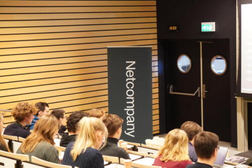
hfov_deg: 24.6
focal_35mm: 82
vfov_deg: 16.5
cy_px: 84
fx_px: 577
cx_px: 126
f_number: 5.6
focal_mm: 55
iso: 6400
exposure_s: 1/60
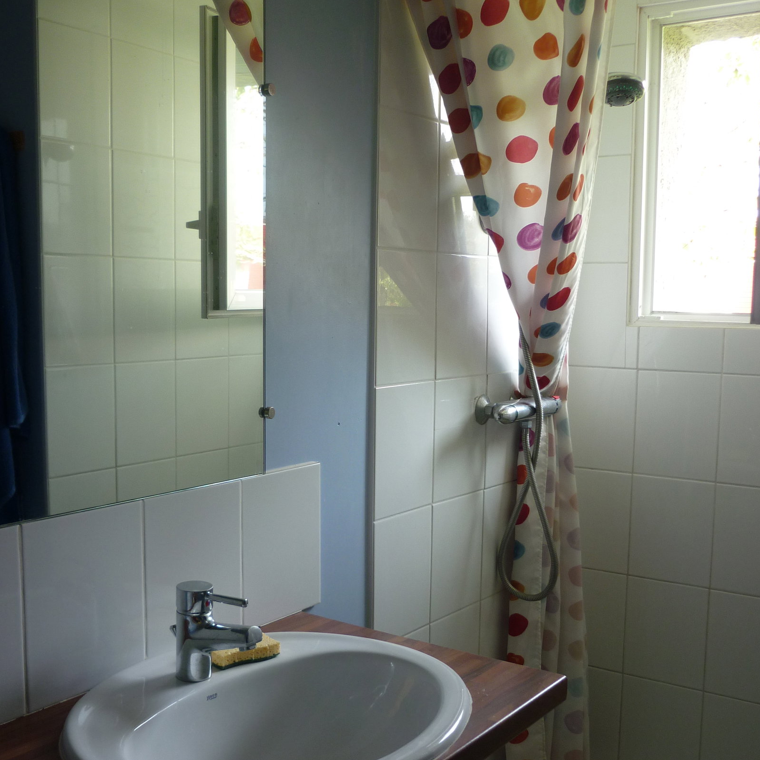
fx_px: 969
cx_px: 381
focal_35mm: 39
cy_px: 436
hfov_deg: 42.8
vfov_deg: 42.7
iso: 80
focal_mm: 5.5
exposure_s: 1/30
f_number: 2.8
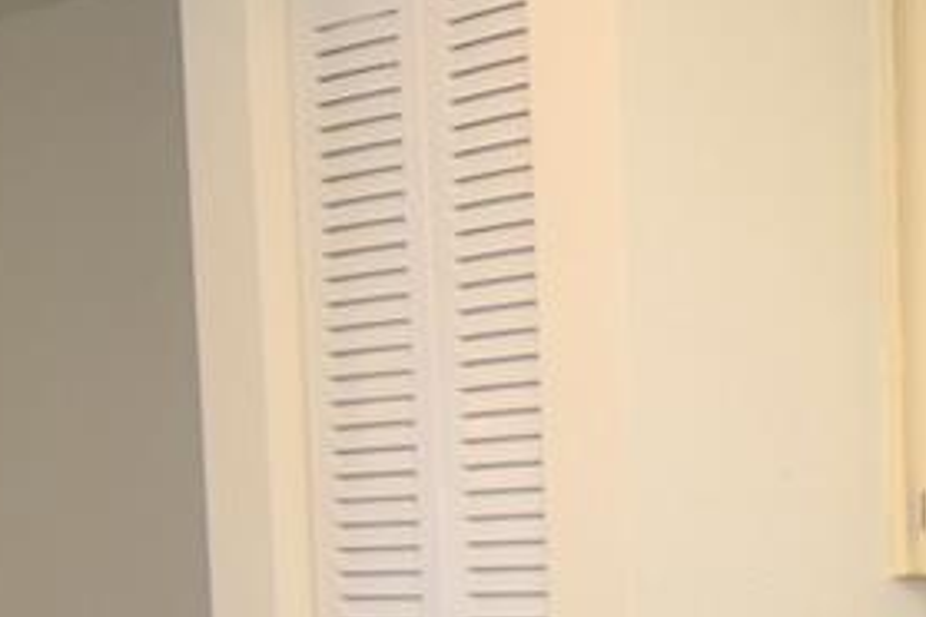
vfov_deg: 14.7
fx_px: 2212
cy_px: 955
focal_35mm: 86
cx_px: 1331
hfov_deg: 20.7
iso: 200
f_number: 5
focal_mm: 10
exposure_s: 1/100
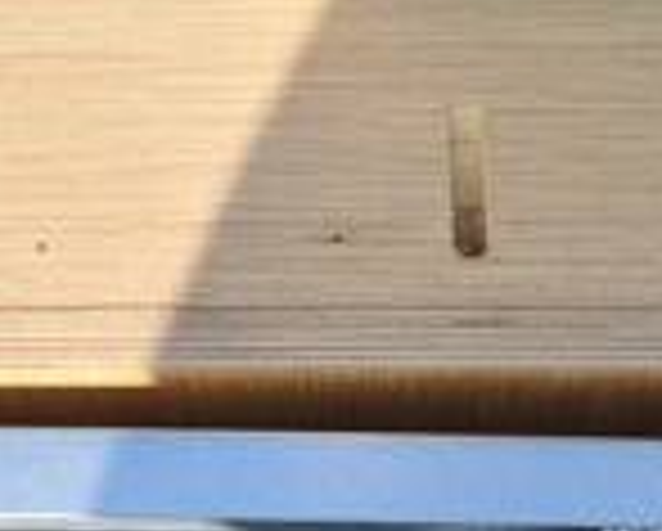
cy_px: 842
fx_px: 2060
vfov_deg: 13.7
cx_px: 324
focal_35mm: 105
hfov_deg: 18.3
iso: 100
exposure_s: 1/160
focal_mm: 18
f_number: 6.3
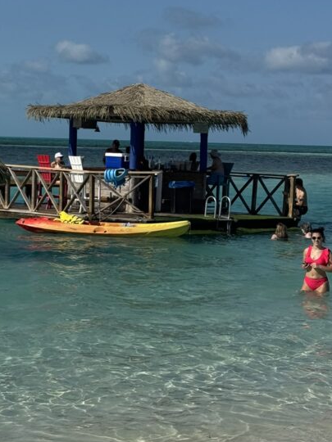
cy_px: 188
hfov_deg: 16.2
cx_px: 130
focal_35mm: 91
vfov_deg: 21.5
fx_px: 1164
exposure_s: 1/9009
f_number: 1.78
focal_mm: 6.76
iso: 64
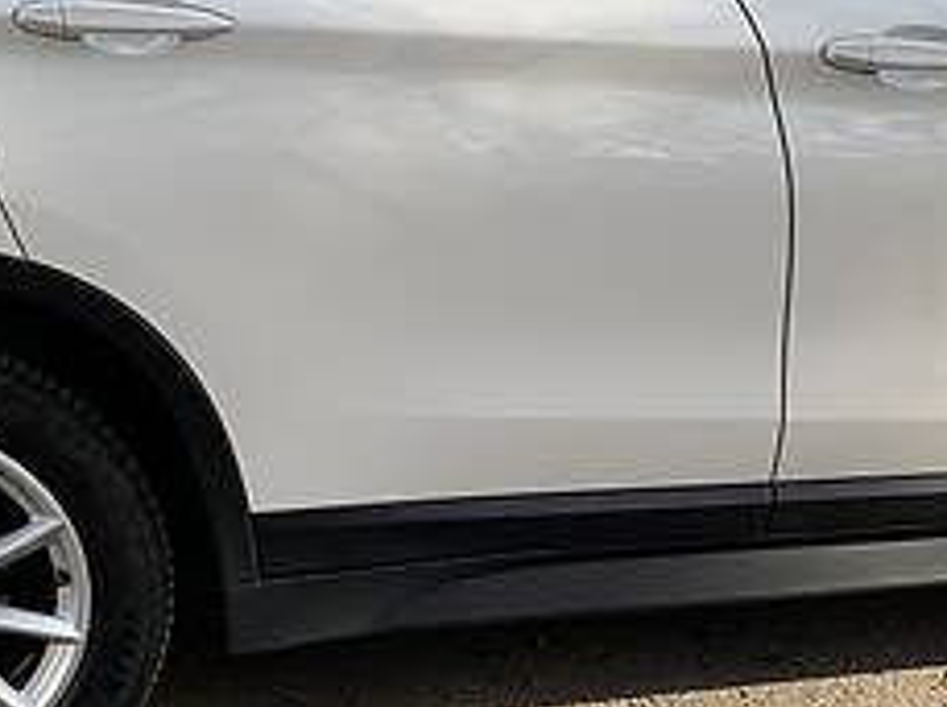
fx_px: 2486
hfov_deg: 21.4
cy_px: 571
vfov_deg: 16.1
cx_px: 703
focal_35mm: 91
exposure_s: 1/433
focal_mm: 4.2
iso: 25
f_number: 1.8
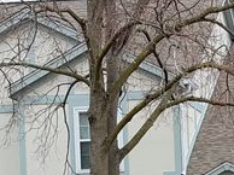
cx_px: 203
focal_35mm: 124
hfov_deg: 15.8
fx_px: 837
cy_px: 165
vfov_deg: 11.8
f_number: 1.78
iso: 80
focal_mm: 6.76
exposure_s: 1/375
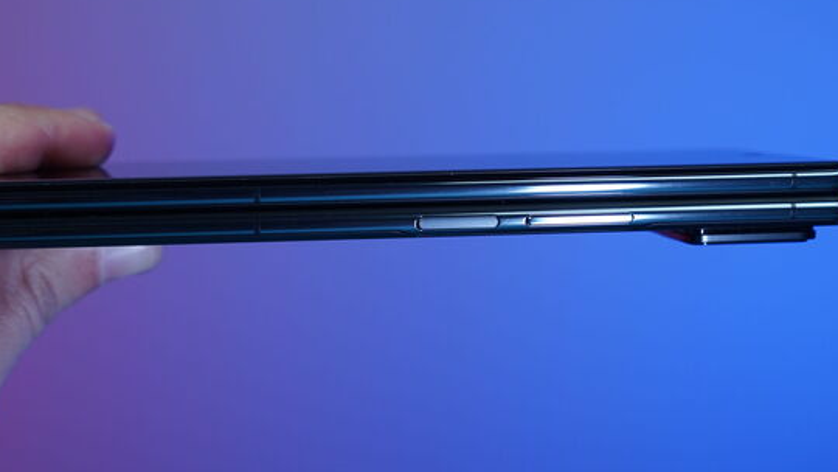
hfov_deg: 31.4
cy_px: 225
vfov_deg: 18.0
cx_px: 410
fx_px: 1489
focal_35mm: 67
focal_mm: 36
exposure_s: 1/125
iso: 320
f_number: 5.6
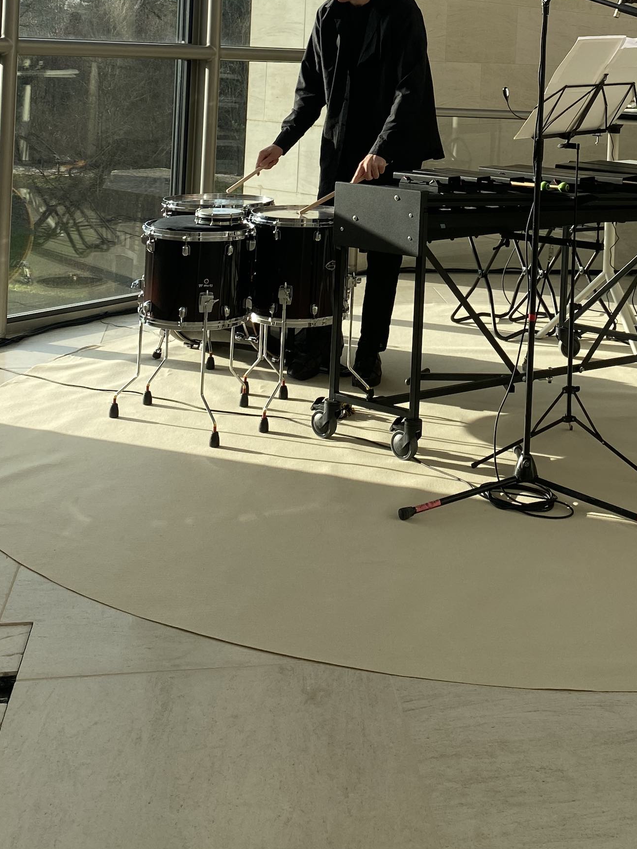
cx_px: 461
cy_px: 81
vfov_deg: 35.8
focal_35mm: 50
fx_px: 1227
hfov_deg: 28.8
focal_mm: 4.25
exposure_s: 1/833
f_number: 1.8
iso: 32
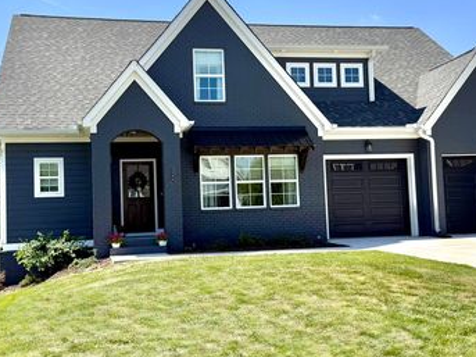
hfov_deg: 52.5
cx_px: 264
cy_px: 177
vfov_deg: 40.7
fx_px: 481
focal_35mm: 35
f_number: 1.78
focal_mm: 6.76
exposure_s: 1/3759
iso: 80
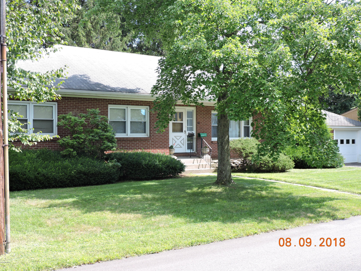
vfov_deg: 33.6
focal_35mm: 43
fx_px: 448
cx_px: 180
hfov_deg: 43.9
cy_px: 136
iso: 100
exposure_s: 1/200
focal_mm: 7.7
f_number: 3.4
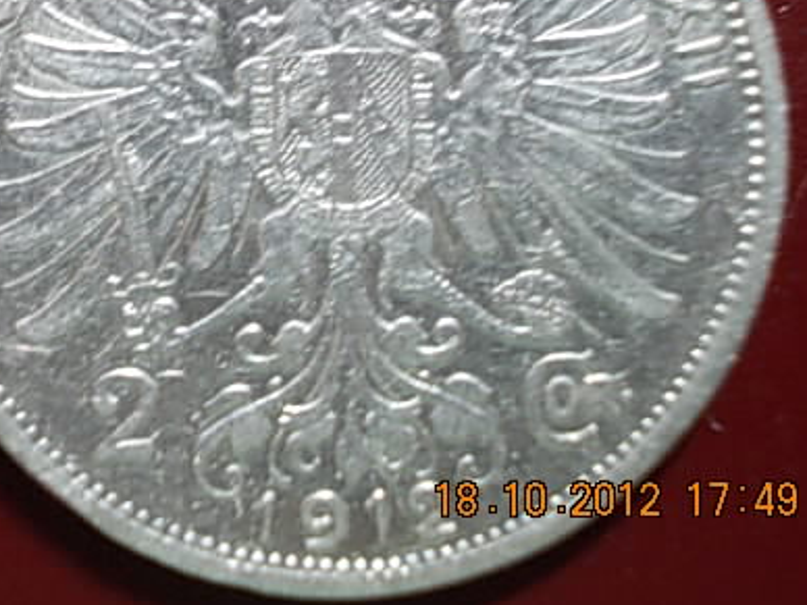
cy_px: 119
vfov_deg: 20.5
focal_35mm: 71
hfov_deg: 27.0
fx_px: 1655
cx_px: 200
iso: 200
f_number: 3.3
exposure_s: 1/8
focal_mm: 6.1
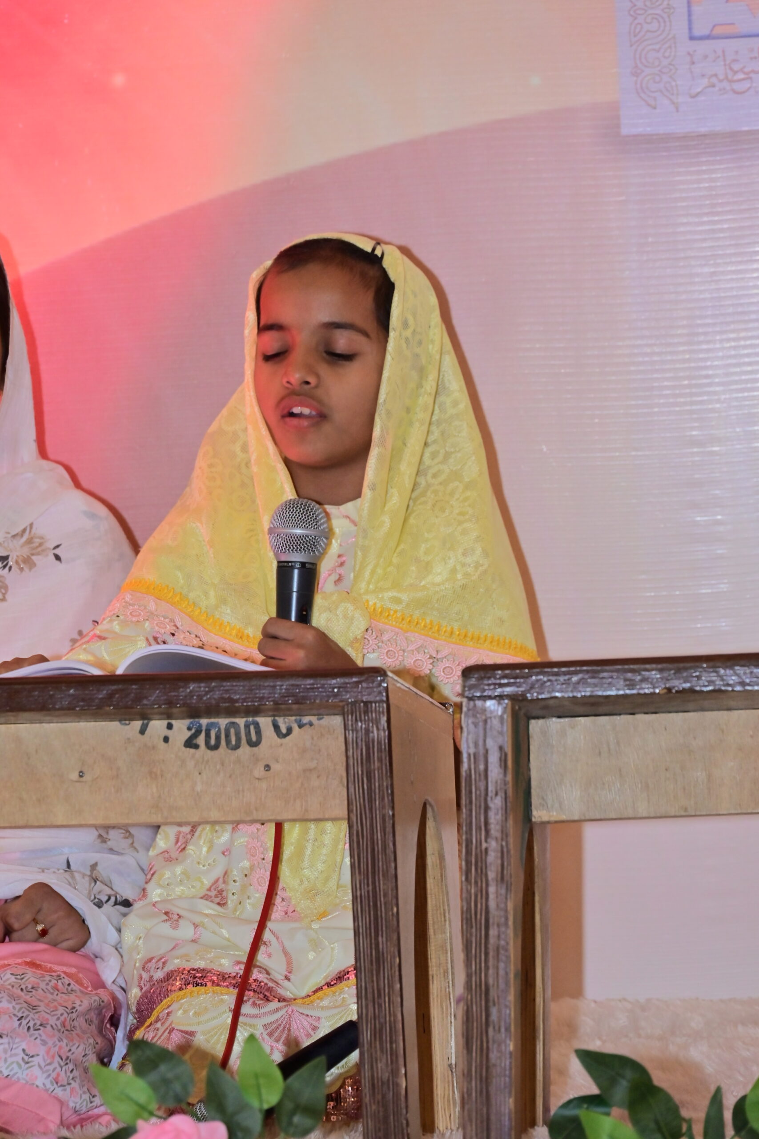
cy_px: 570
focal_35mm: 200
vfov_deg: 10.3
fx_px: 6324
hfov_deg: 6.9
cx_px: 380
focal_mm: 200
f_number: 8
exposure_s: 1/125
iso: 1250
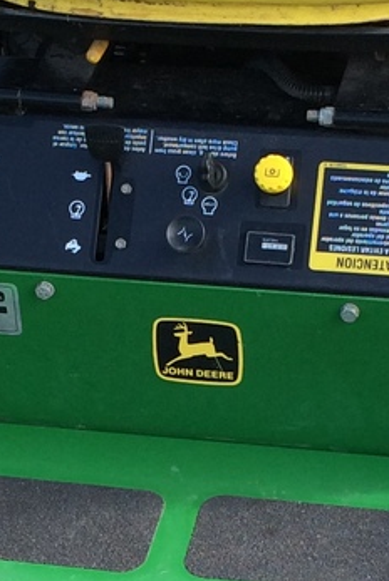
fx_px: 2232
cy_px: 470
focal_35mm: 138
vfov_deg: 14.8
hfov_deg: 10.0
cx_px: 176
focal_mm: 4.12
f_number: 2.2
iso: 32
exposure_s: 1/410
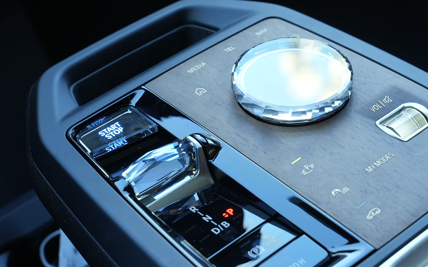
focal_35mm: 95
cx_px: 293
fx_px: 1108
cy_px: 117
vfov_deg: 13.8
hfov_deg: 21.8
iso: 2000
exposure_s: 1/80
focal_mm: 63
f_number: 8
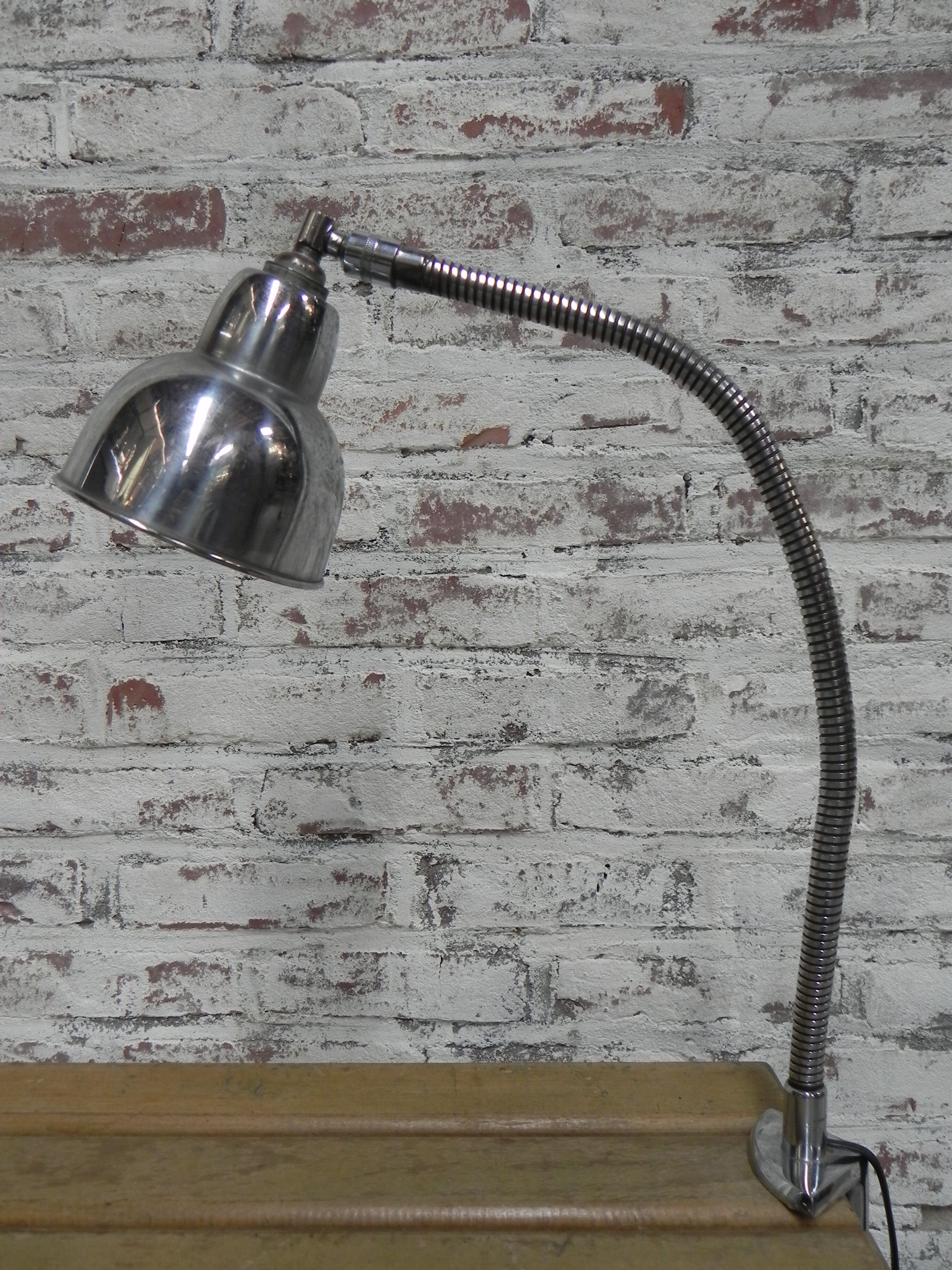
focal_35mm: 29
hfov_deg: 48.2
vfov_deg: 61.7
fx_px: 1063
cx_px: 476
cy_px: 635
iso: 160
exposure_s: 1/61.6
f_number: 2.8
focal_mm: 5.2
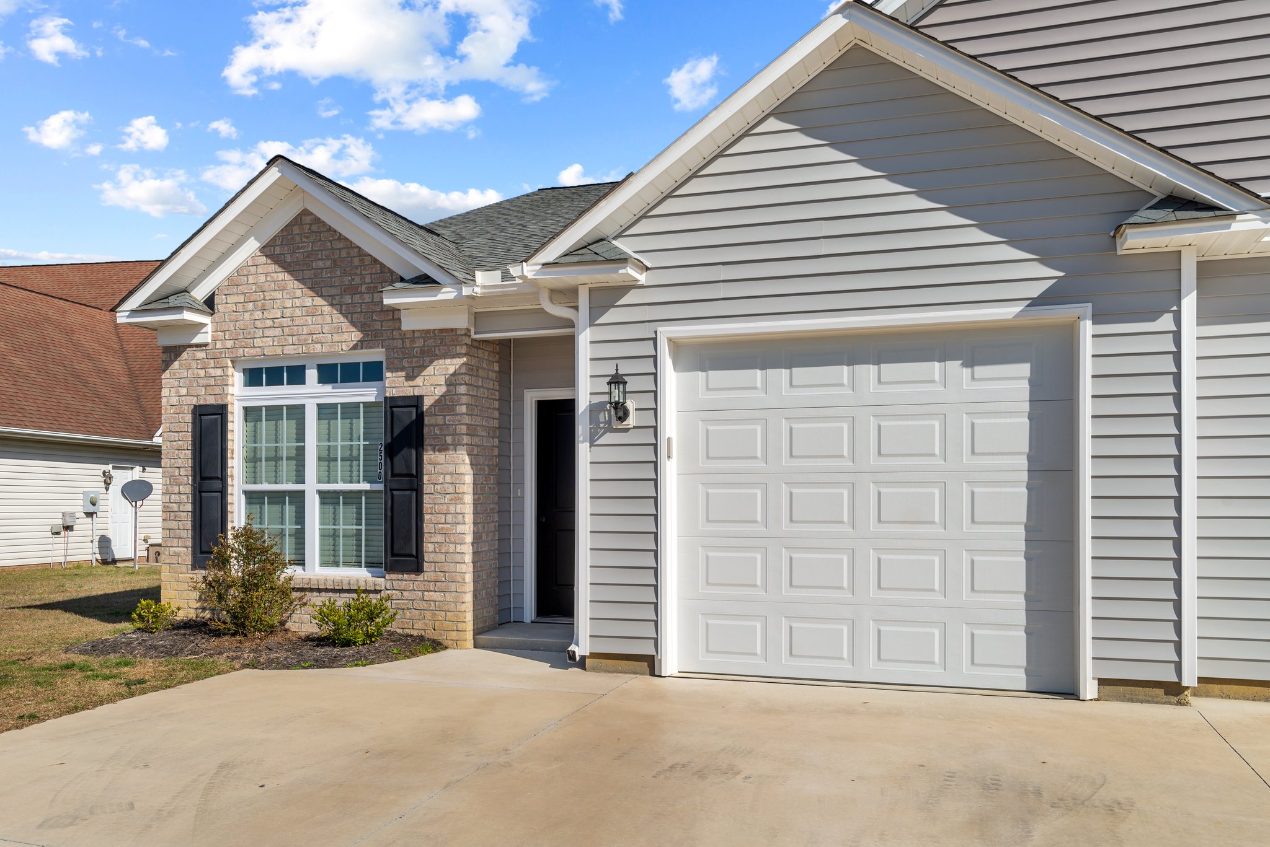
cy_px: 424
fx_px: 988
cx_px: 635
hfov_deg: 65.5
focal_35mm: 28
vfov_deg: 46.4
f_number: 8
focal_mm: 28
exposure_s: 1/400
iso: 100
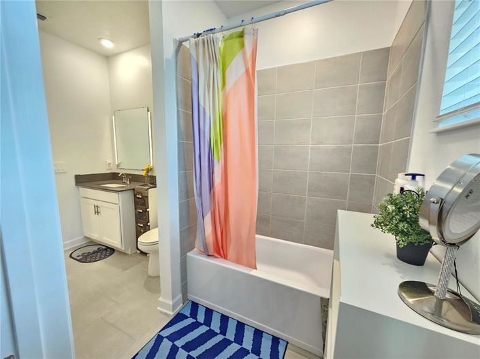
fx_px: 180
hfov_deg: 106.2
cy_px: 180
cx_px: 240
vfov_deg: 89.9
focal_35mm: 13
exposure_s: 1/40
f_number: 2.2
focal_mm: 2.2
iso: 320
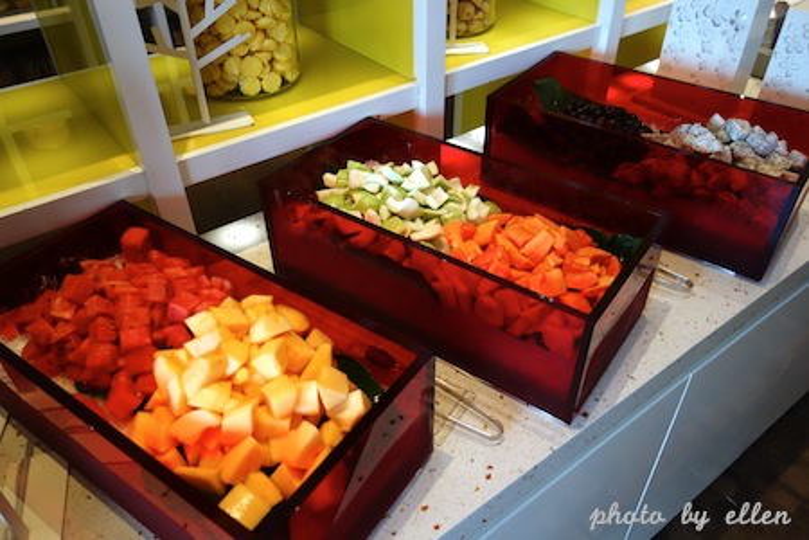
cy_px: 270
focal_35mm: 28
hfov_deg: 65.5
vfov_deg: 46.4
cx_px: 404
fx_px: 629
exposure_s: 1/60
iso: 800
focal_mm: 10.4
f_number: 1.8
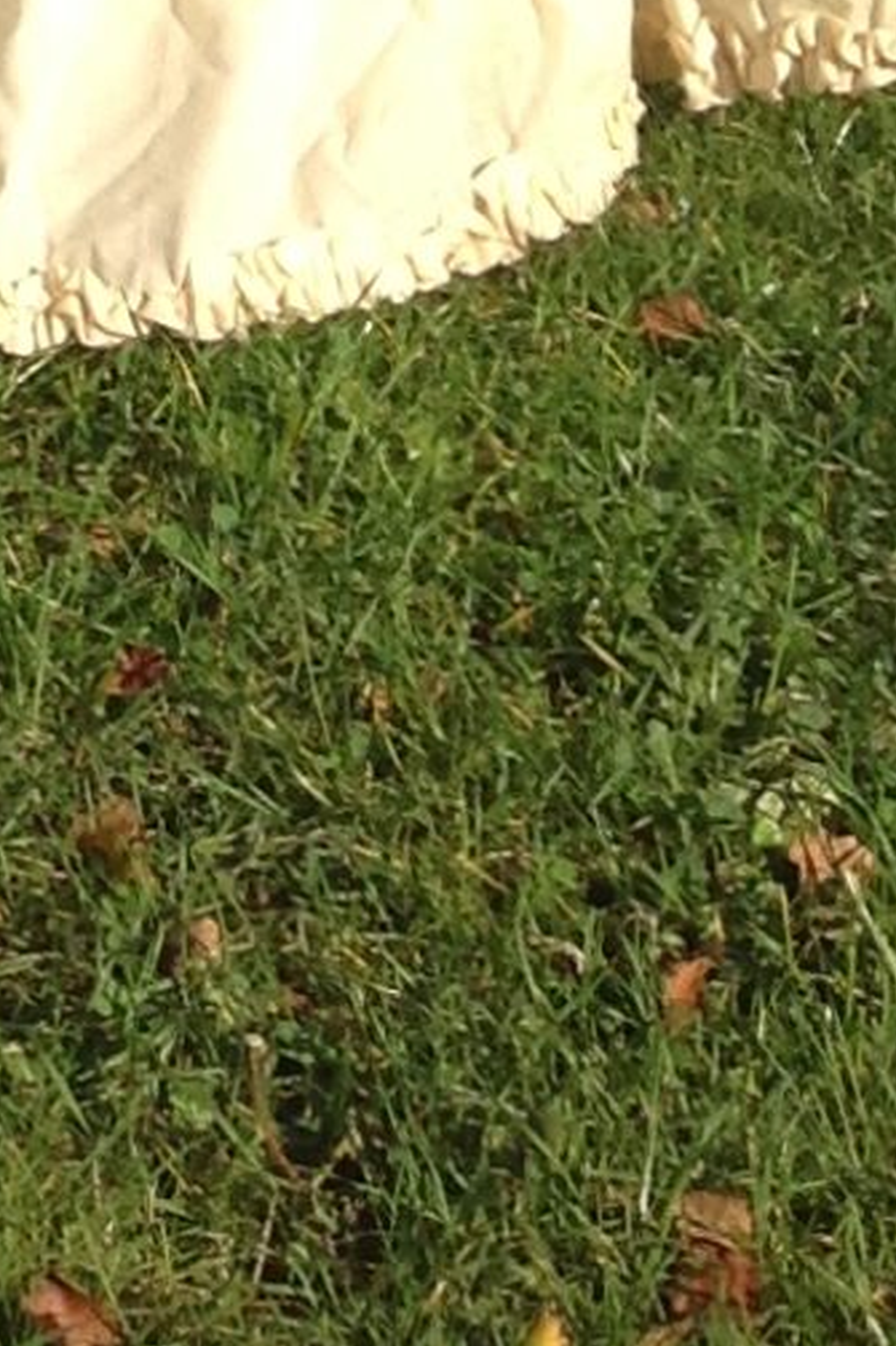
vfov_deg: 9.9
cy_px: -1777
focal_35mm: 185
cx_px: -1319
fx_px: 6911
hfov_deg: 7.0
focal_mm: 4.28
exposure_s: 1/1779
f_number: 2.4
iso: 50
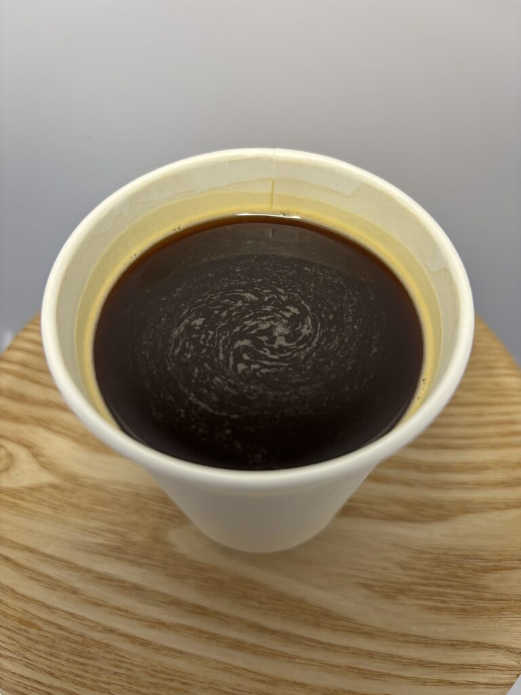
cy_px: 348
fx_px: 522
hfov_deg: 53.1
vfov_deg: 67.3
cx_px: 260
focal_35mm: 26
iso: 100
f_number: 1.6
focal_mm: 5.96
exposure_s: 1/121
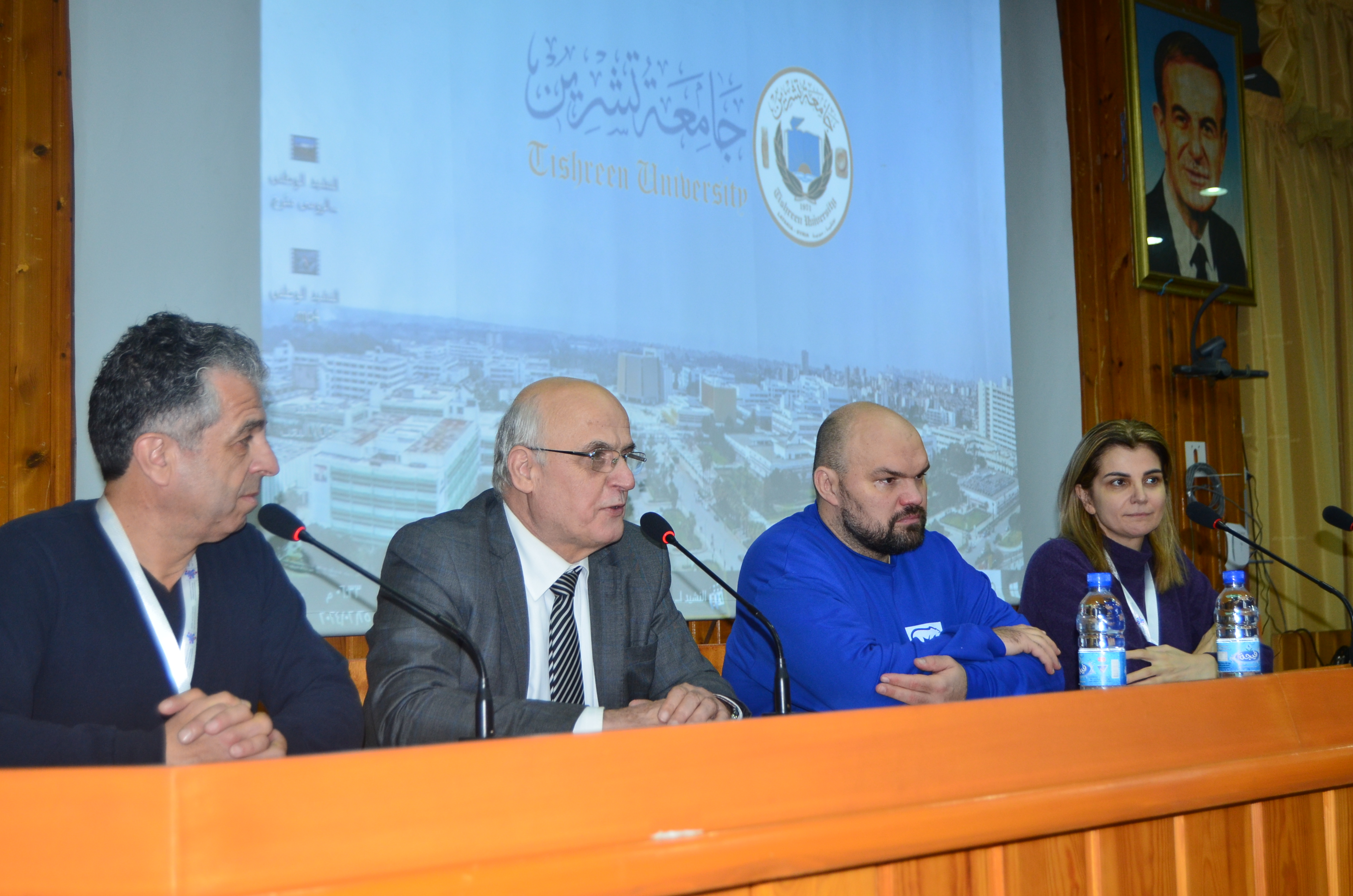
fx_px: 1800
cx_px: 676
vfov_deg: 28.0
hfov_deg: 41.2
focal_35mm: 48
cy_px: 448
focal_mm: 32
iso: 640
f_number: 4.5
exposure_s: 1/60
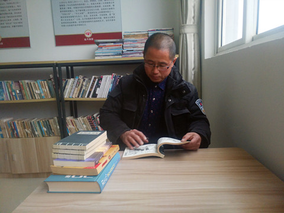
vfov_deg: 61.1
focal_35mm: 22
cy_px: 106
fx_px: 180
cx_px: 142
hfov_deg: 76.4
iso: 150
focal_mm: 3.79
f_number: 2
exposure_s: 1/50
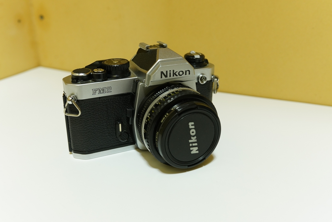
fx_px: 323
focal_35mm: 35
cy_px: 111
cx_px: 166
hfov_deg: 54.4
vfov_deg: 37.9
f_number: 5.6
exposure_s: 1/60
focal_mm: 35
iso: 1600
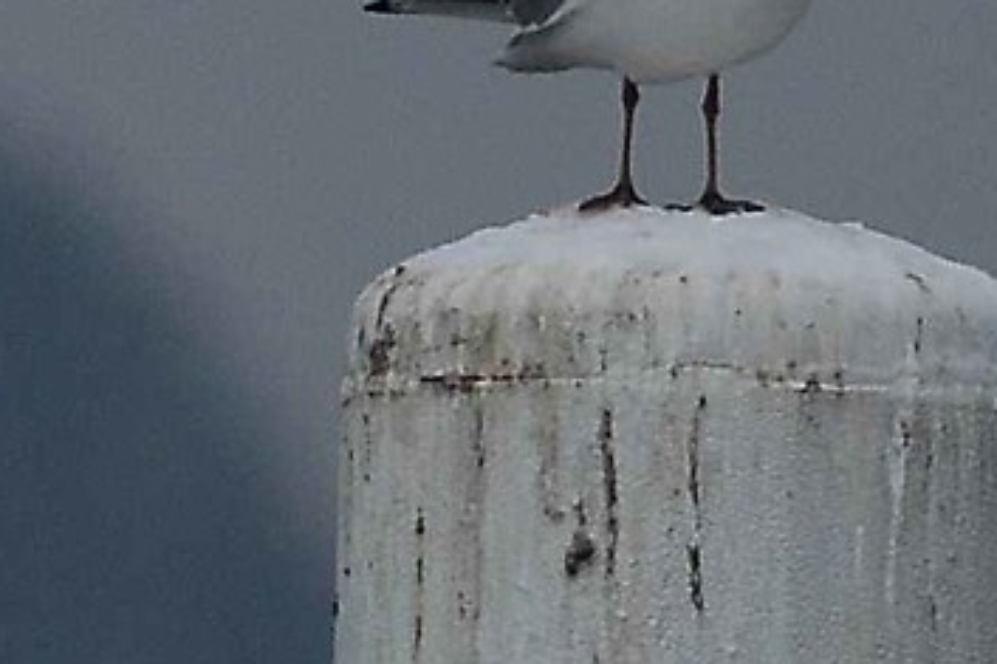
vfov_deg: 0.7
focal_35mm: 1840
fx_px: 50932
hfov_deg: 1.1
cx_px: -330
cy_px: 610
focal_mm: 180
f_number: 2.8
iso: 320
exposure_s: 1/2500
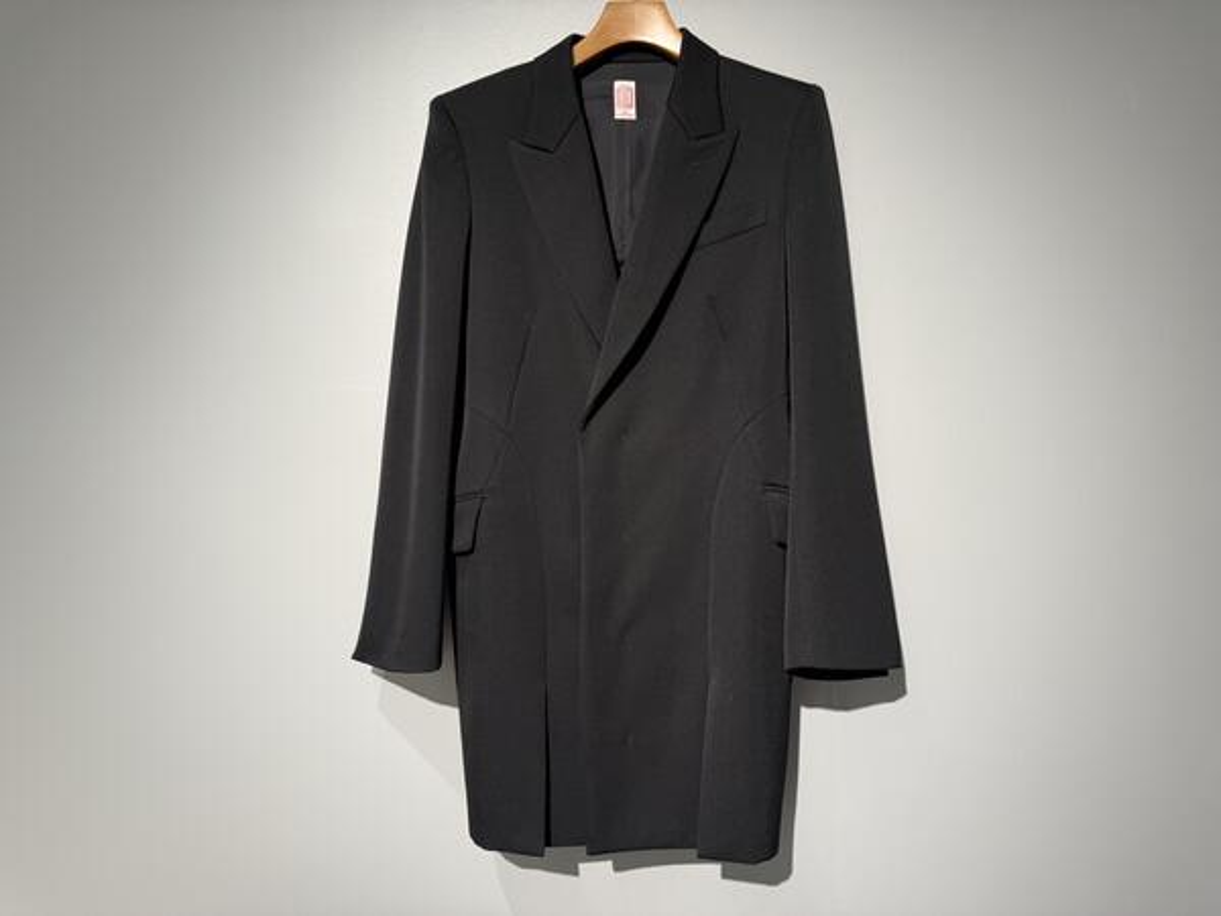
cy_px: 458
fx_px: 847
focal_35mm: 24
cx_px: 610
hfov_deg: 71.6
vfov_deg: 56.8
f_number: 1.78
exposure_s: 1/120
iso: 125
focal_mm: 6.76
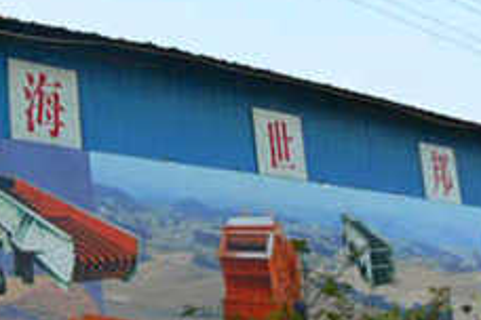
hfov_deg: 26.9
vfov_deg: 18.6
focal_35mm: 73
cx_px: 64
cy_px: 218
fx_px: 975
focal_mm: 6
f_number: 5.6
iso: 80
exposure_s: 1/320
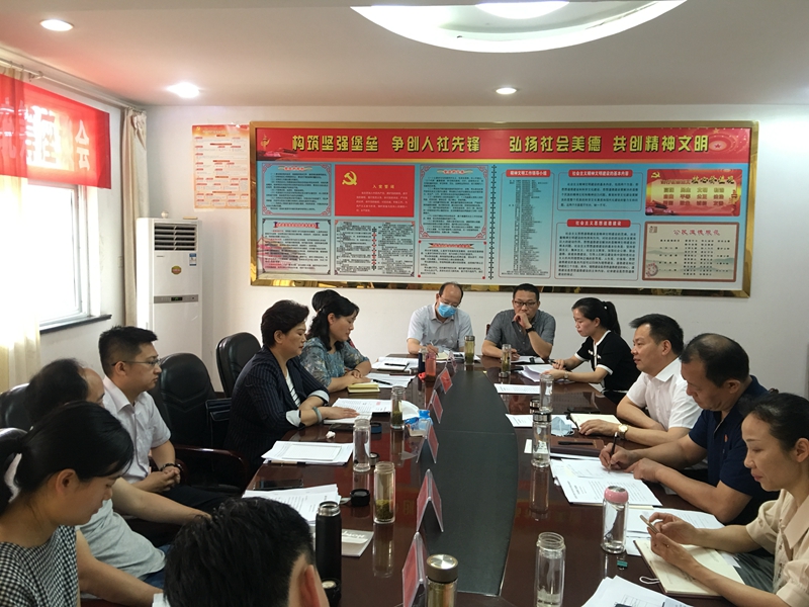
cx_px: 404
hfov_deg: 61.7
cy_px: 304
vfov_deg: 48.2
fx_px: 678
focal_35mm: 29
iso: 64
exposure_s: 1/17
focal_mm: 4.15
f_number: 2.2
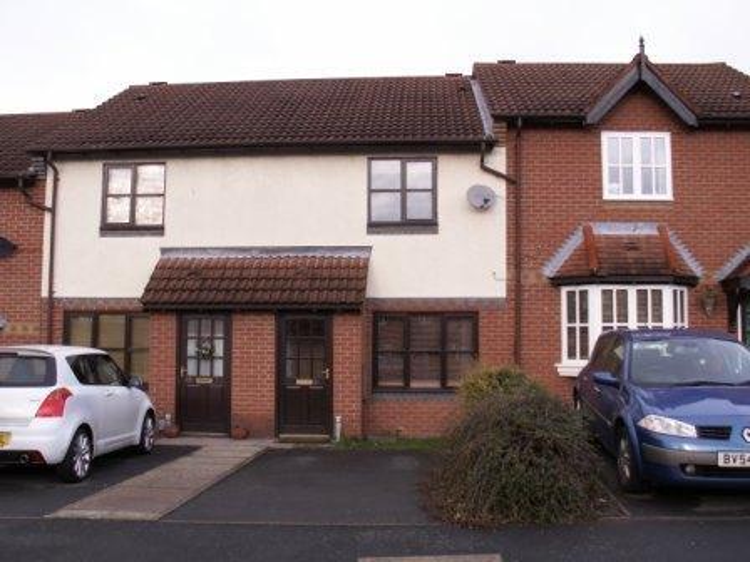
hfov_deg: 52.6
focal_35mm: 35
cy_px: 281
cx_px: 375
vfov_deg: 40.7
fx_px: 758
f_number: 4
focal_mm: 5.86
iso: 50
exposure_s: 1/80
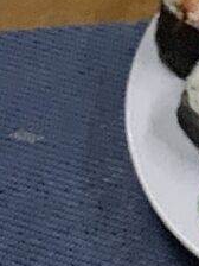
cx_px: 434
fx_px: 1824
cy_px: -311
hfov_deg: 6.0
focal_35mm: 238
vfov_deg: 7.9
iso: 800
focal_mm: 6
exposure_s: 1/30
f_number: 2.4
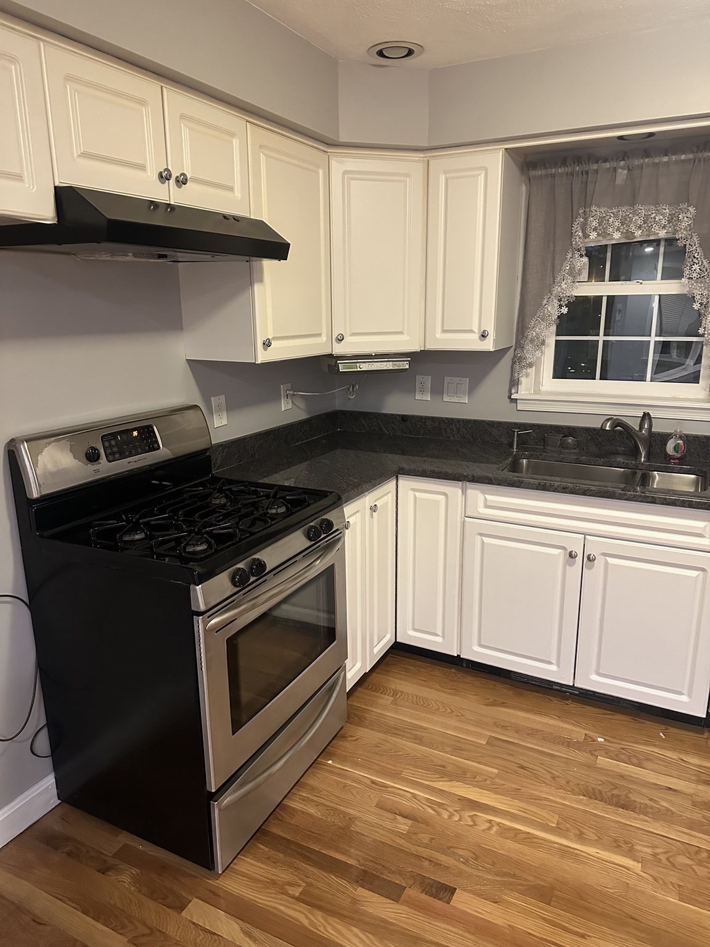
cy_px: 474
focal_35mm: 24
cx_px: 355
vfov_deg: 71.6
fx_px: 656
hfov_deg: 56.8
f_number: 1.78
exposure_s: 1/60
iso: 800
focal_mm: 6.86
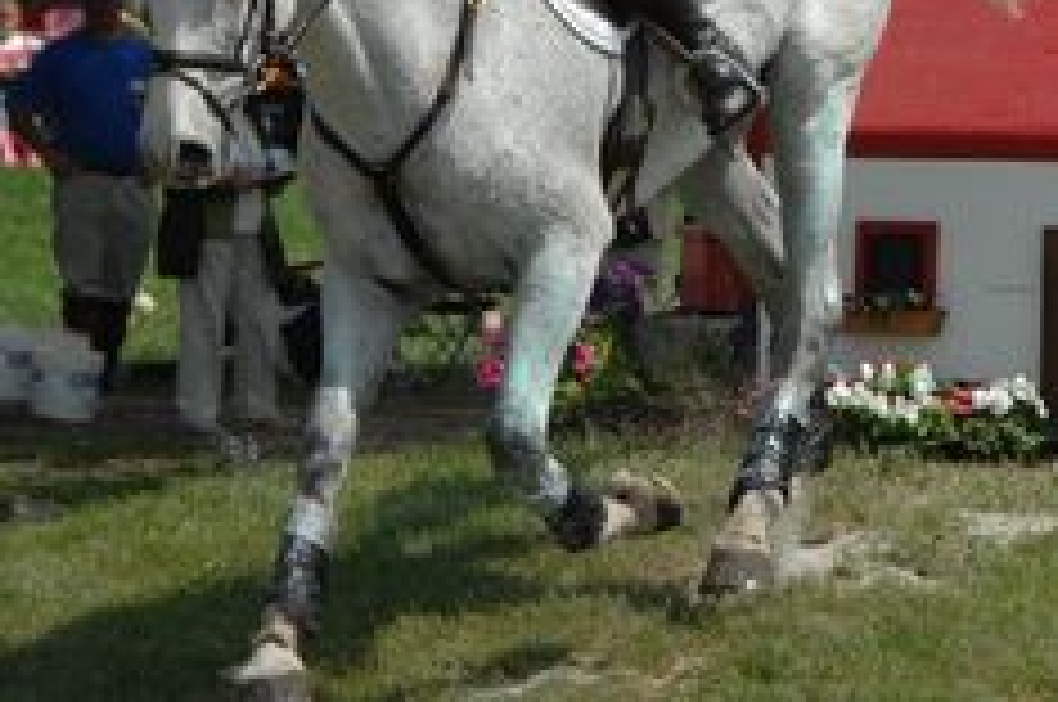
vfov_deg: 3.0
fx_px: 13441
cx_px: 828
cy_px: 79
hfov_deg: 4.5
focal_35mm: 458
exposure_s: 1/1000
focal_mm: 112
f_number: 8.5
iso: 500
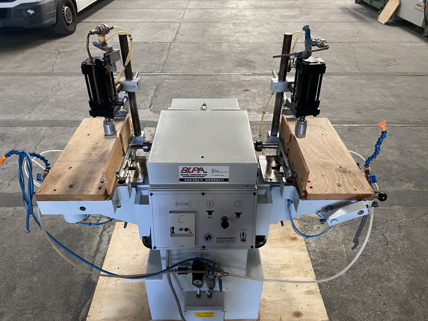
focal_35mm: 26
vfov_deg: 53.1
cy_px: 160
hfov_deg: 67.3
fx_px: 321
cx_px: 214
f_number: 1.8
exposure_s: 1/60
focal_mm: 4.25
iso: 160
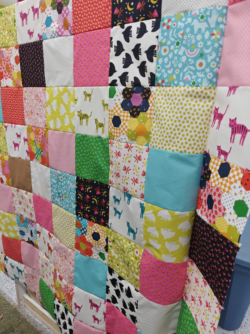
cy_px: 167
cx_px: 125
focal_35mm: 23
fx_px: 221
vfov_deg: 73.9
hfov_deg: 58.9
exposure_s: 1/120
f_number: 1.6
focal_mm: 6.06
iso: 500
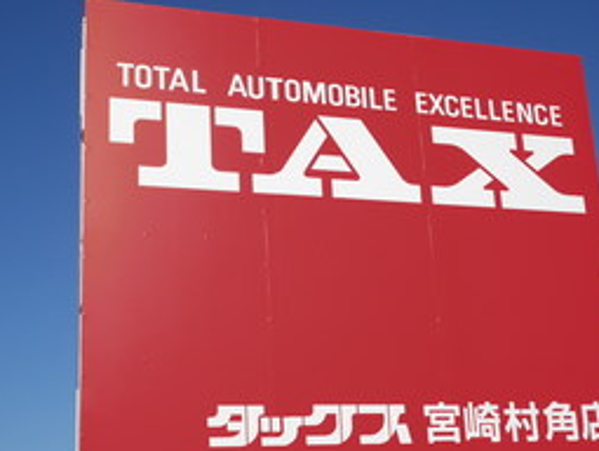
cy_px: 263
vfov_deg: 24.1
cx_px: 324
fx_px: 1057
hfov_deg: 31.6
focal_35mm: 61
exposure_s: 1/200
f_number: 10.8
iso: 64
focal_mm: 8.2
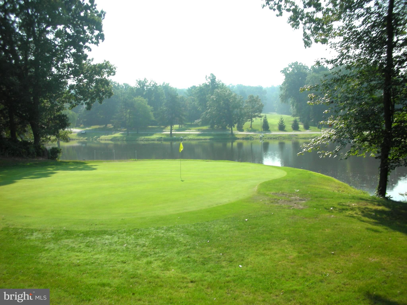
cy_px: 152
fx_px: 412
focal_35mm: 35
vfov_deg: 40.7
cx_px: 204
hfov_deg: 52.6
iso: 50
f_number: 8.5
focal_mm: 5.8
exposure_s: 1/65.2
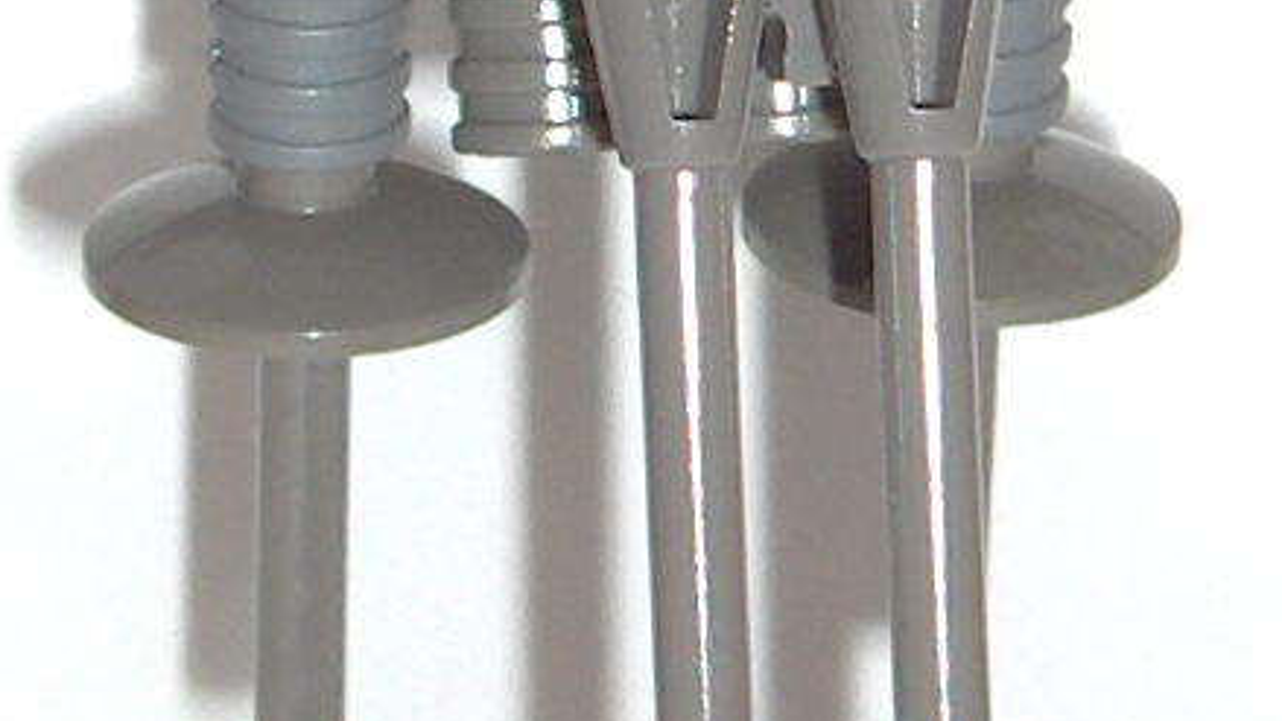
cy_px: -242
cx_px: 552
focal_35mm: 251
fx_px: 8533
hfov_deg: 8.6
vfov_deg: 4.8
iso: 100
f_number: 4.8
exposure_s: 1/60
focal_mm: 8
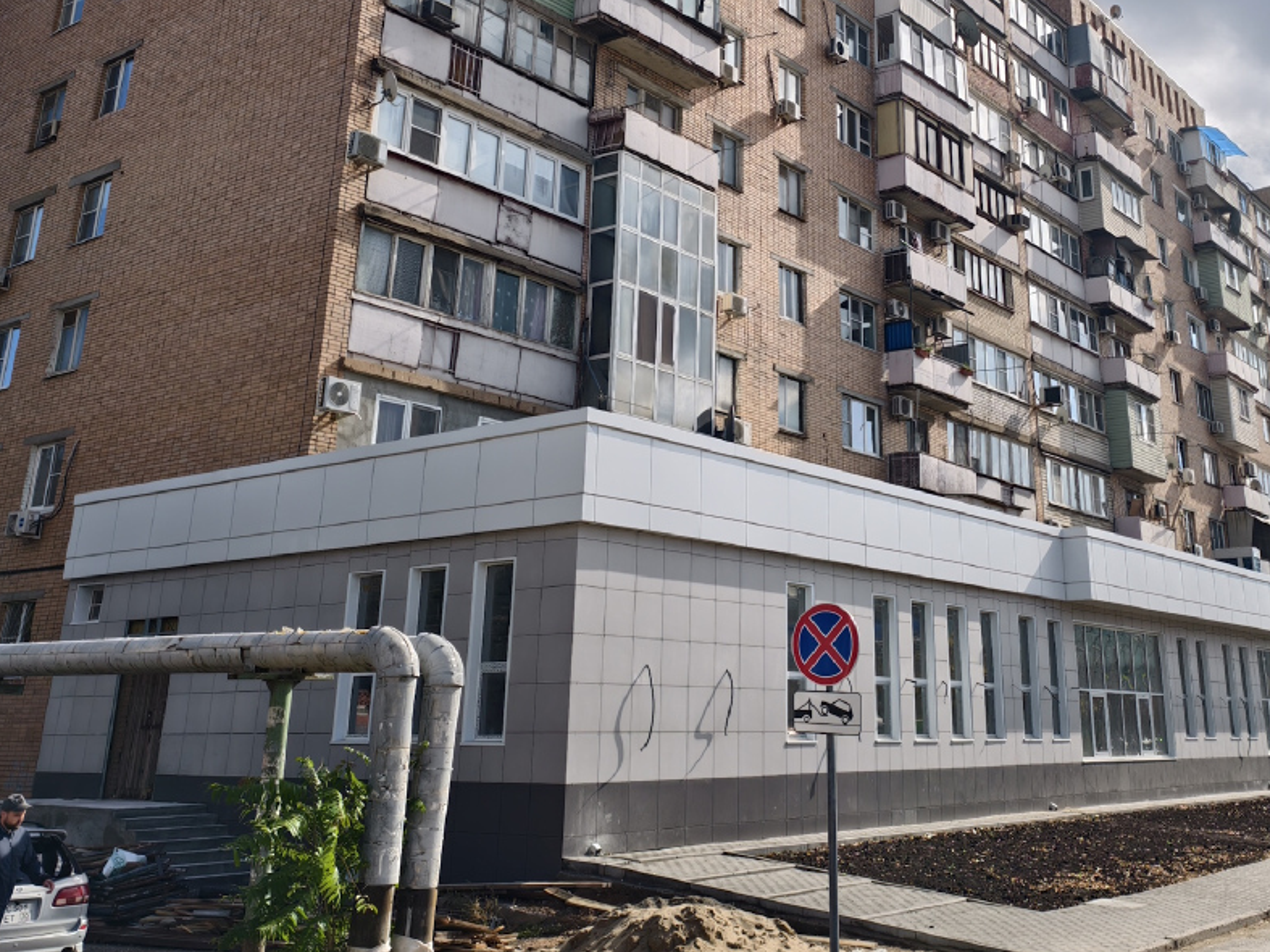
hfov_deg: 48.6
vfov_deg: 36.5
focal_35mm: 38
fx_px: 1394
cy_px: 198
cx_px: 781
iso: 71
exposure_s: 1/2481
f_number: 1.57
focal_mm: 6.54
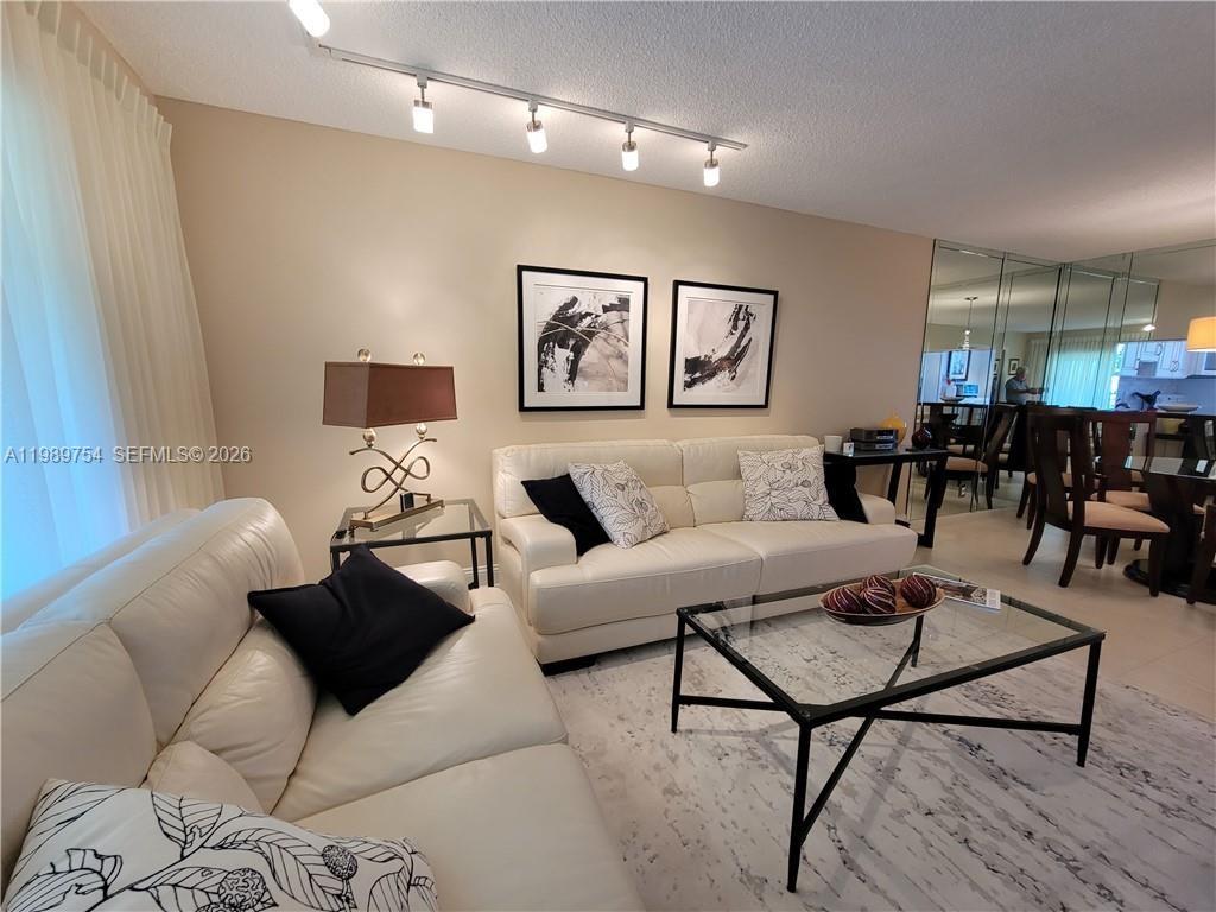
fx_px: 457
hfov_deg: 106.2
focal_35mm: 13
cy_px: 456
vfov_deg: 89.9
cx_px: 608
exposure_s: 1/60
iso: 160
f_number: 2.2
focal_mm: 2.2
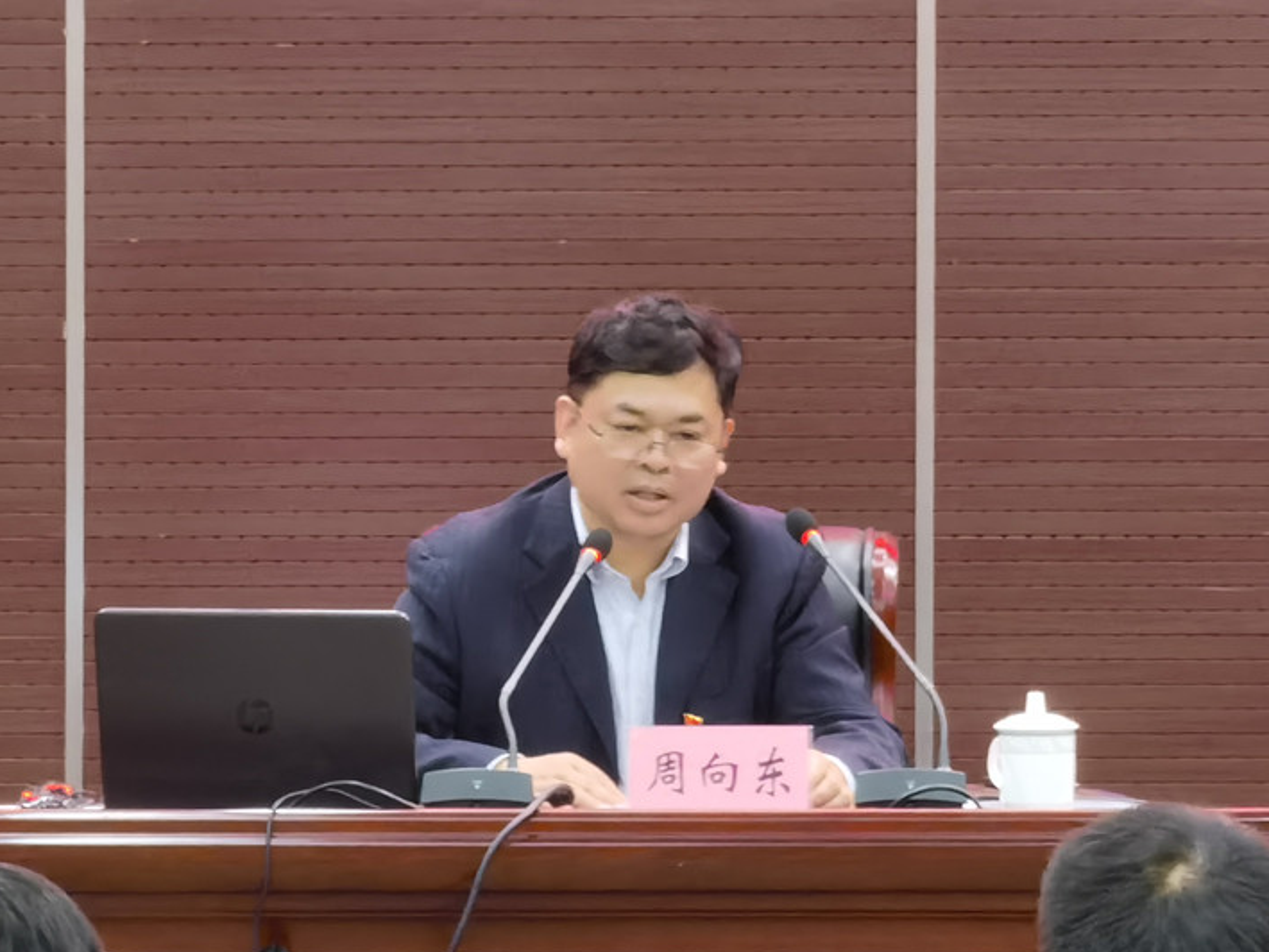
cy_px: 508
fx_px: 10963
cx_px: 639
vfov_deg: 5.0
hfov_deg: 6.6
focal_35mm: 299
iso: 640
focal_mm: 14.46
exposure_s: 1/20
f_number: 3.4
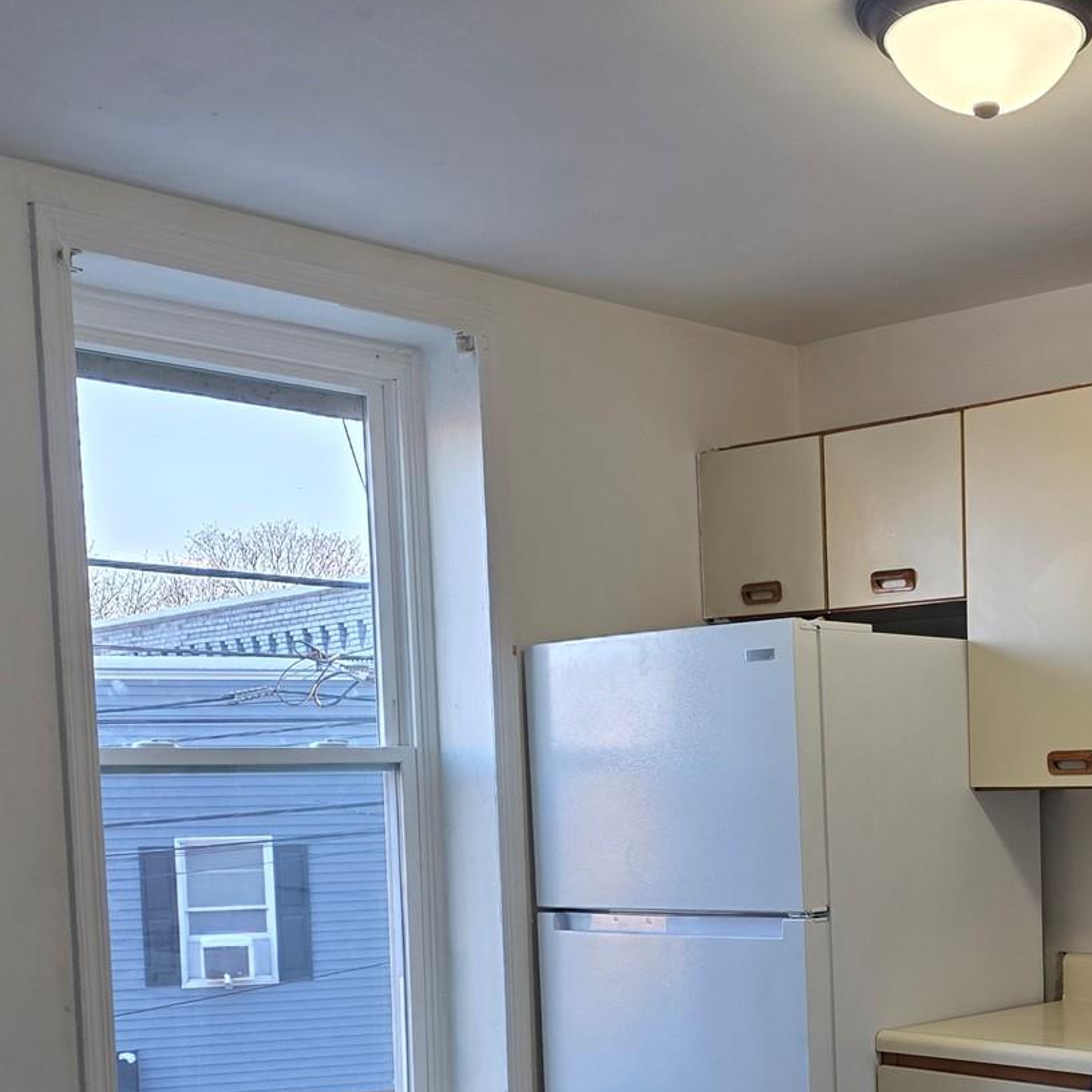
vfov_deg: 32.2
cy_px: 925
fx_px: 1820
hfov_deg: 31.8
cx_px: 984
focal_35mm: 51
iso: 160
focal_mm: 6.3
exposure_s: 1/120
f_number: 1.7
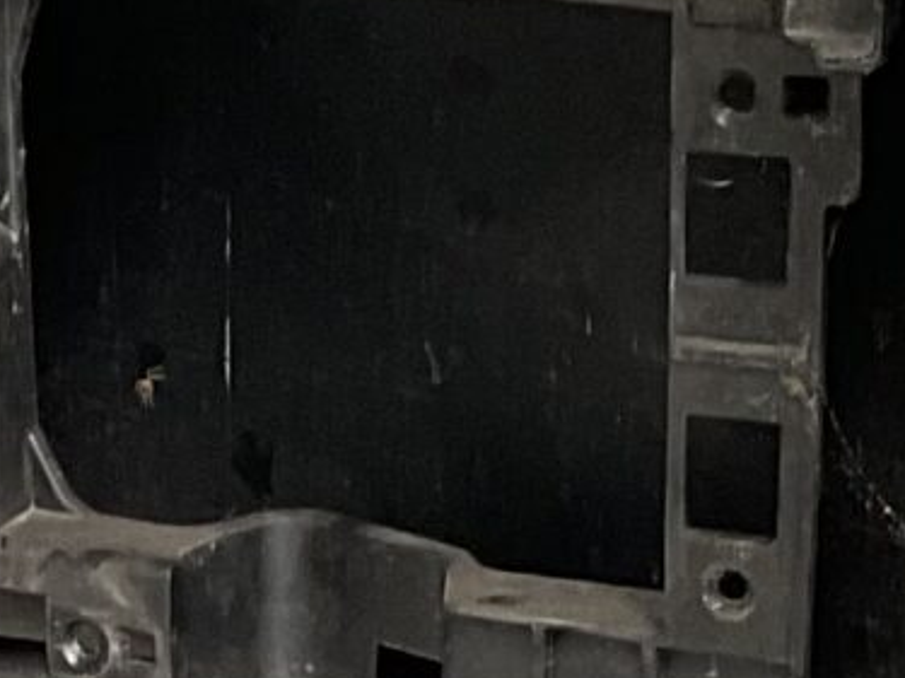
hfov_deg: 9.8
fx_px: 5175
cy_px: 1677
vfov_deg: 7.0
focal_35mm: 198
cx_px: -270
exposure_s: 1/50
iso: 40
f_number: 1.8
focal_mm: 3
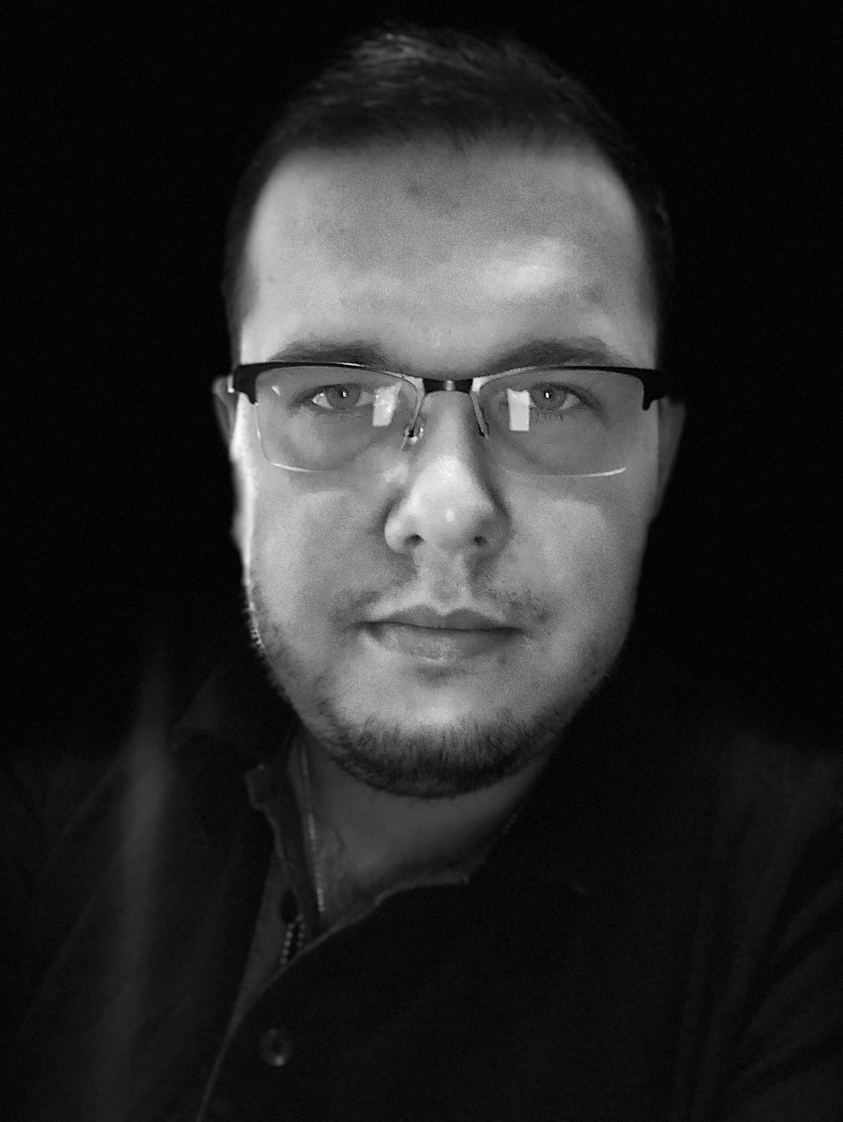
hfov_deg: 44.2
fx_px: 1038
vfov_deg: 56.8
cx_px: 422
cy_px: 561
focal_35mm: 32
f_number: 2.2
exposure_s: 1/17
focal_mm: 2.87
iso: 320
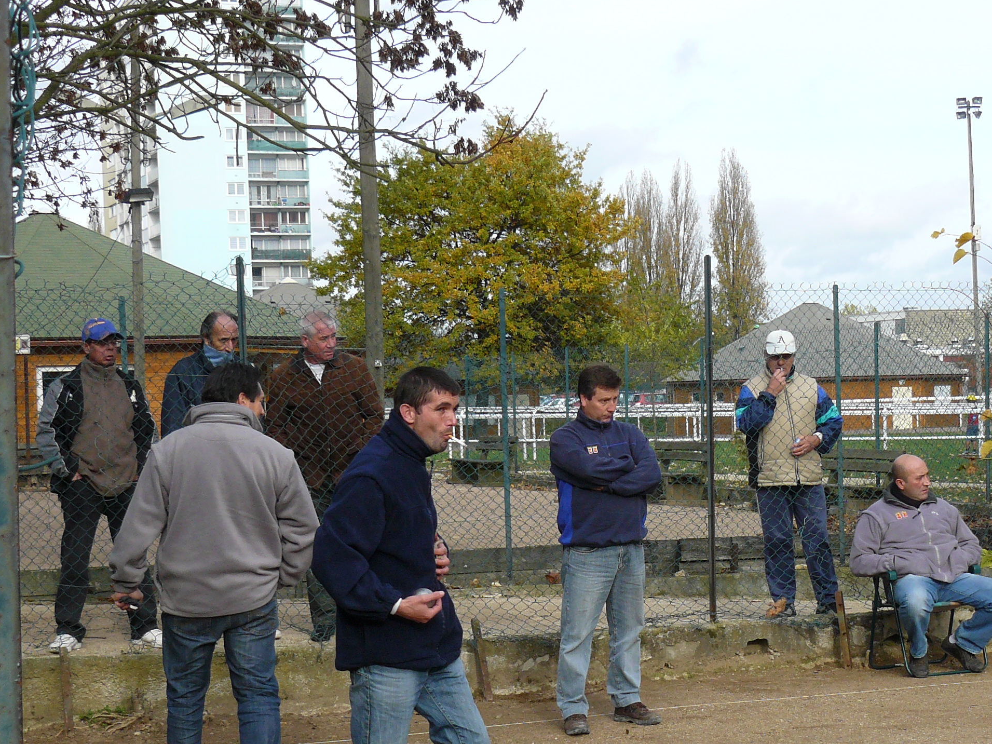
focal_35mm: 82
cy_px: 529
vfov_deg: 17.9
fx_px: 2350
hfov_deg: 23.8
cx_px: 634
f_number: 4
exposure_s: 1/250
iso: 100
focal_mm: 8.4
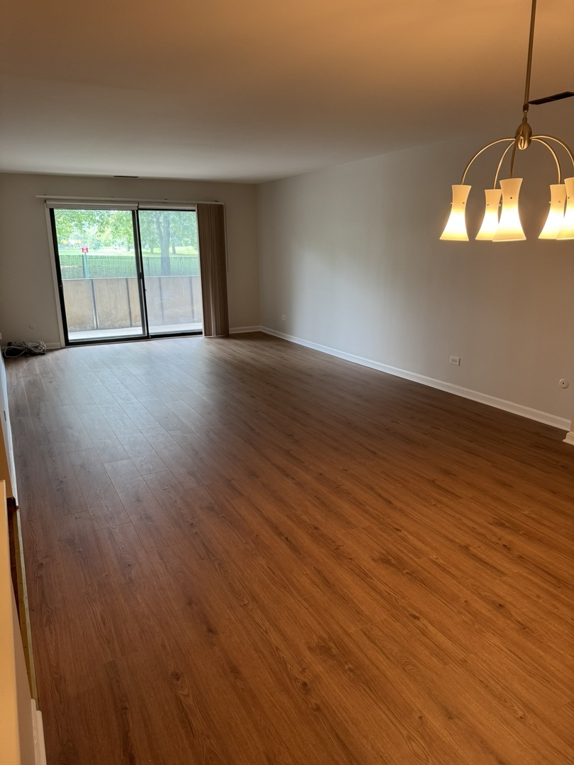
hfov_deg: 56.8
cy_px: 382
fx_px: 531
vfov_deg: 71.6
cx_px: 287
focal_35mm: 24
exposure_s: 1/60
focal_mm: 6.76
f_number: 1.78
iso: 200
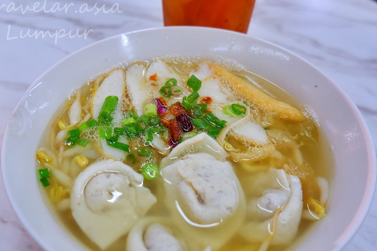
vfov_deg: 39.8
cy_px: 149
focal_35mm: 33
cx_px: 156
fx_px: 346
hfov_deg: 56.9
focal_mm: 15
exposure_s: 1/70
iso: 200
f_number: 3.5
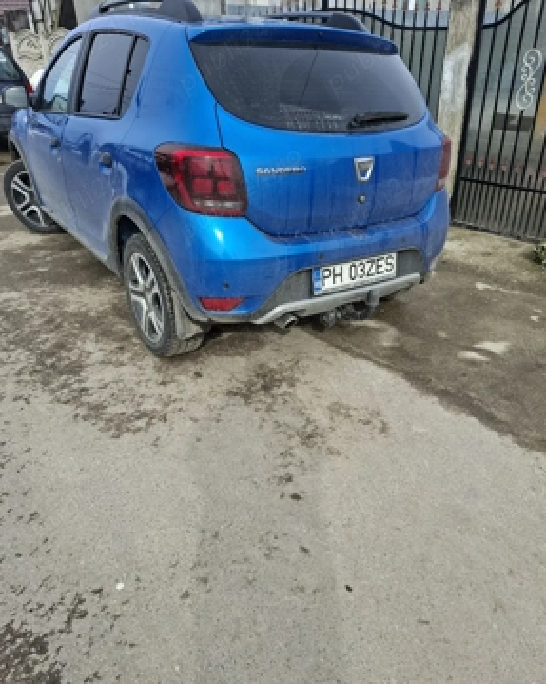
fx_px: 505
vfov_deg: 68.0
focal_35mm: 25
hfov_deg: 56.8
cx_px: 278
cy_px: 366
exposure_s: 1/1250
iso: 50
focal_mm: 5.54
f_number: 1.8
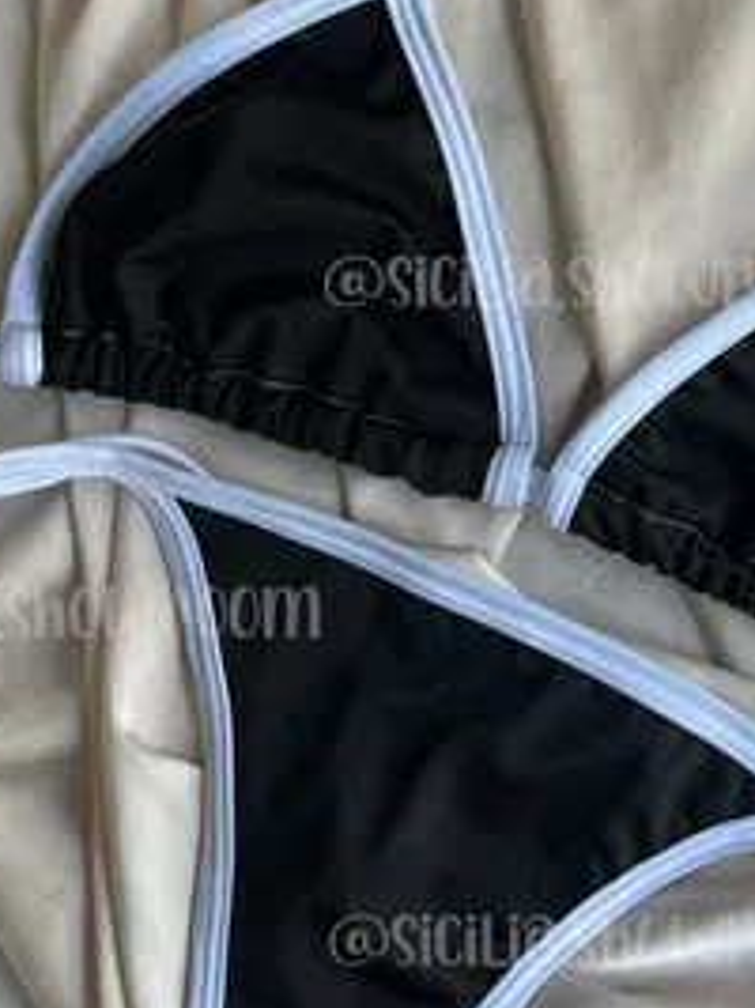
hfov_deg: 27.8
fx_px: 1513
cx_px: 517
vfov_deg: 36.7
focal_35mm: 52
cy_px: 602
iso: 50
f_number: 1.6
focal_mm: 5.1
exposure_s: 1/122
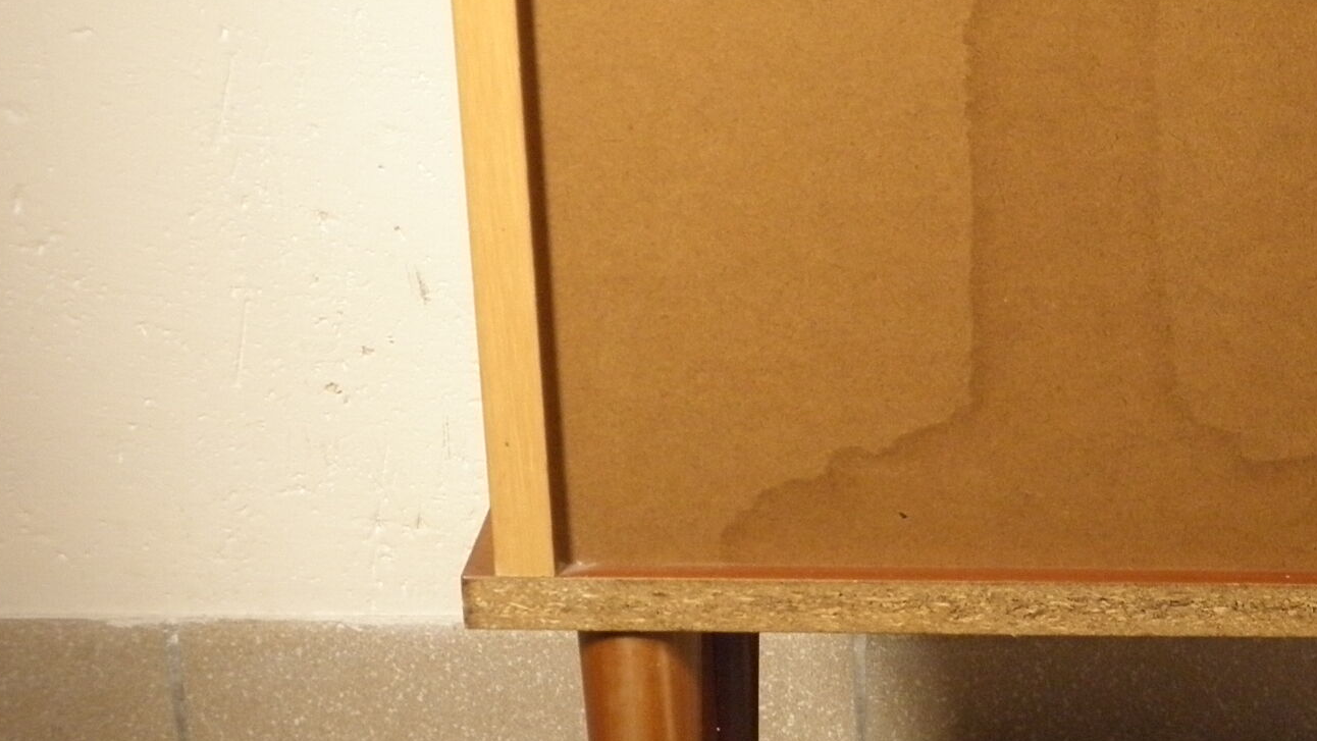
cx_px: 1273
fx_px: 3318
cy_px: 452
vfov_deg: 12.7
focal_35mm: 95
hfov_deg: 21.8
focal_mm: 7.9
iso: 200
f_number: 3.9
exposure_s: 1/20
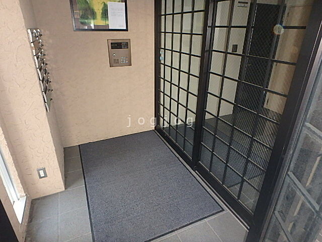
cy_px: 121
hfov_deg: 79.0
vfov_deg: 63.4
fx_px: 195
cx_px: 161
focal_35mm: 21
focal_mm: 3.7
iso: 400
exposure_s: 1/30
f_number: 3.5
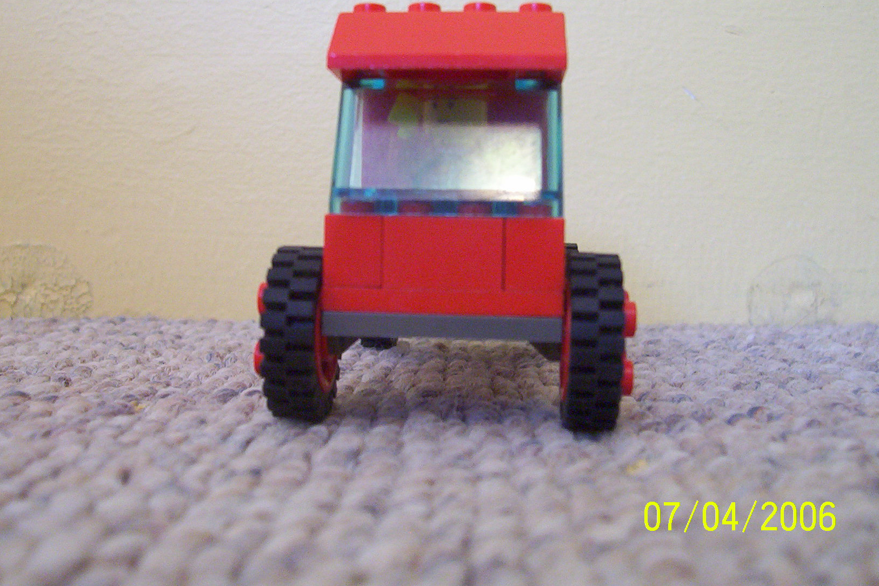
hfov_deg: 43.6
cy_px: 266
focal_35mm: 45
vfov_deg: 29.8
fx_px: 1099
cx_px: 440
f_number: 2.73
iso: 200
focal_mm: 5.77
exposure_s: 1/8.29
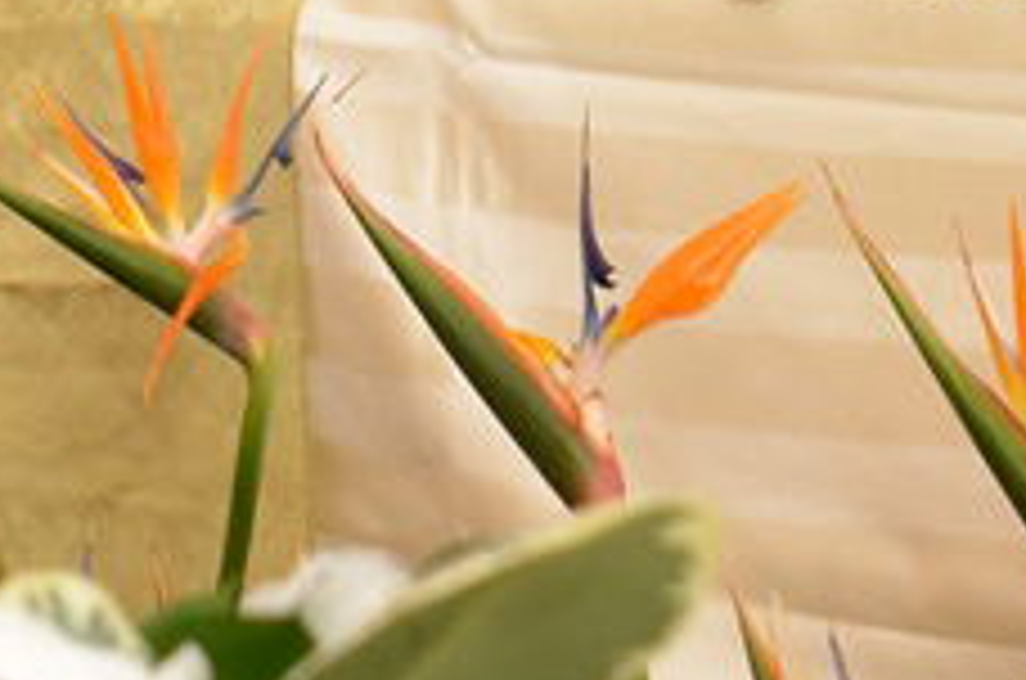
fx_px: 5745
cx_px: -144
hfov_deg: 10.1
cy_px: -694
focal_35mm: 202
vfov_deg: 6.6
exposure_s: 1/100
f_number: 10
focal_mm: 30
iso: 1000
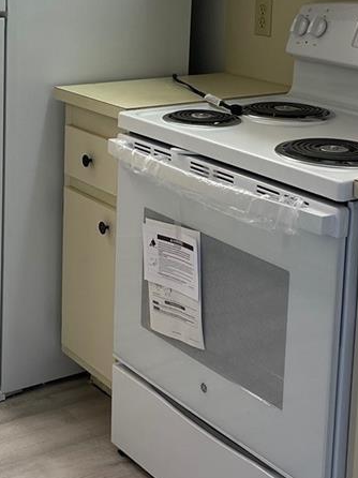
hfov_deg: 20.9
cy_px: 91
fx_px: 966
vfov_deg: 27.2
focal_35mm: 70
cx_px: 132
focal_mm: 5.1
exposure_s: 1/120
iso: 80
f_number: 1.6
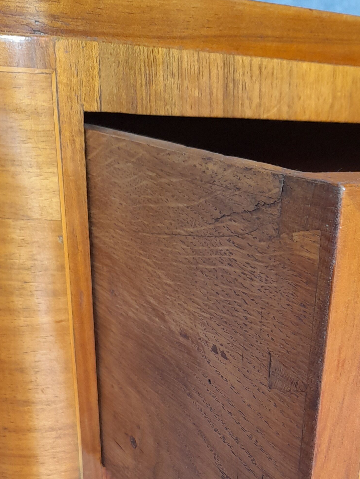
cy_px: 457
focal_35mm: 51
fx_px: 707
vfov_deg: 34.7
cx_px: 271
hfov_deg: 28.1
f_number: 2
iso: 100
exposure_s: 1/60
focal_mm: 4.6
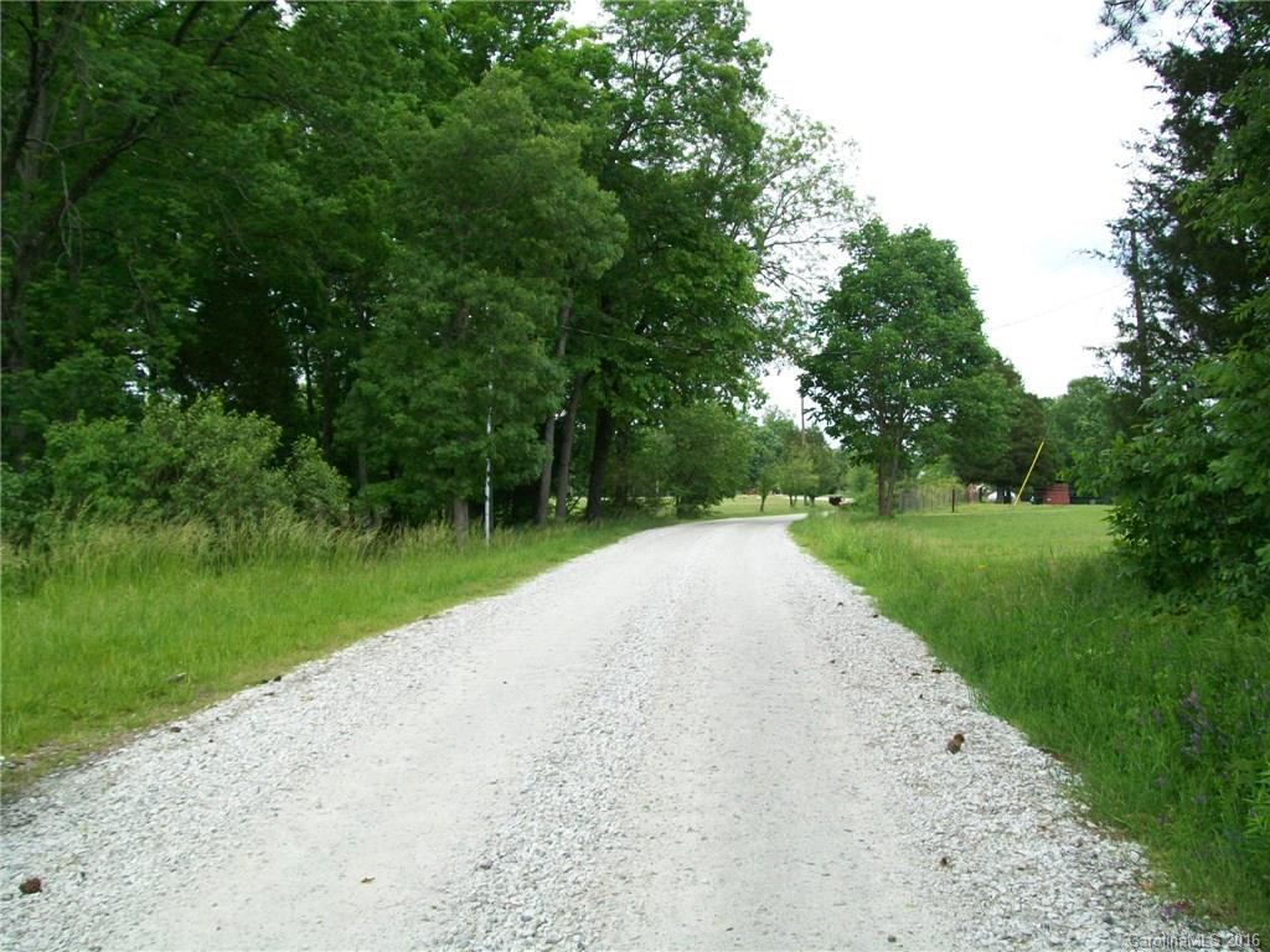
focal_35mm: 36
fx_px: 1321
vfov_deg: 39.7
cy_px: 476
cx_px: 635
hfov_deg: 51.4
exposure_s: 1/400
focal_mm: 6
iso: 64
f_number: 2.7
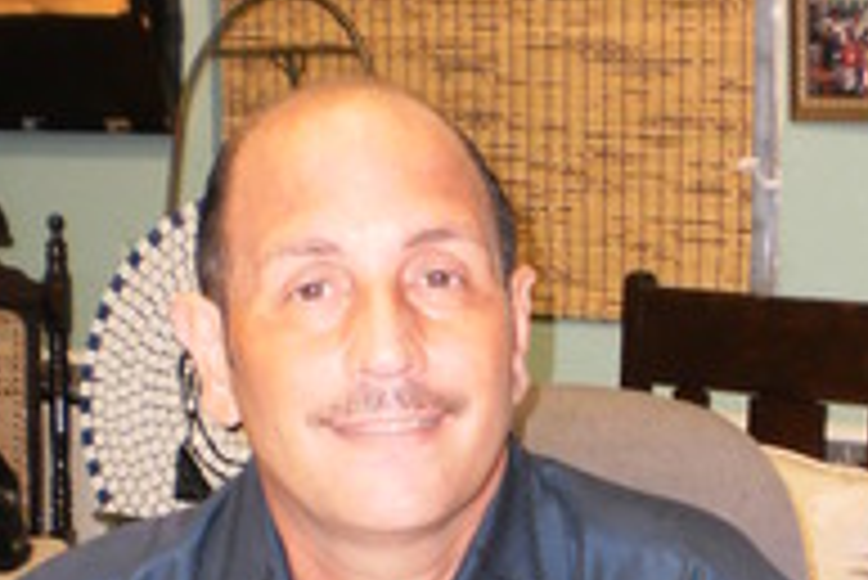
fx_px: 2244
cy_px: 571
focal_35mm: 93
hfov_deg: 21.9
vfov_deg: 14.5
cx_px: 445
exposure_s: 1/30
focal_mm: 6.3
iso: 200
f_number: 3.1
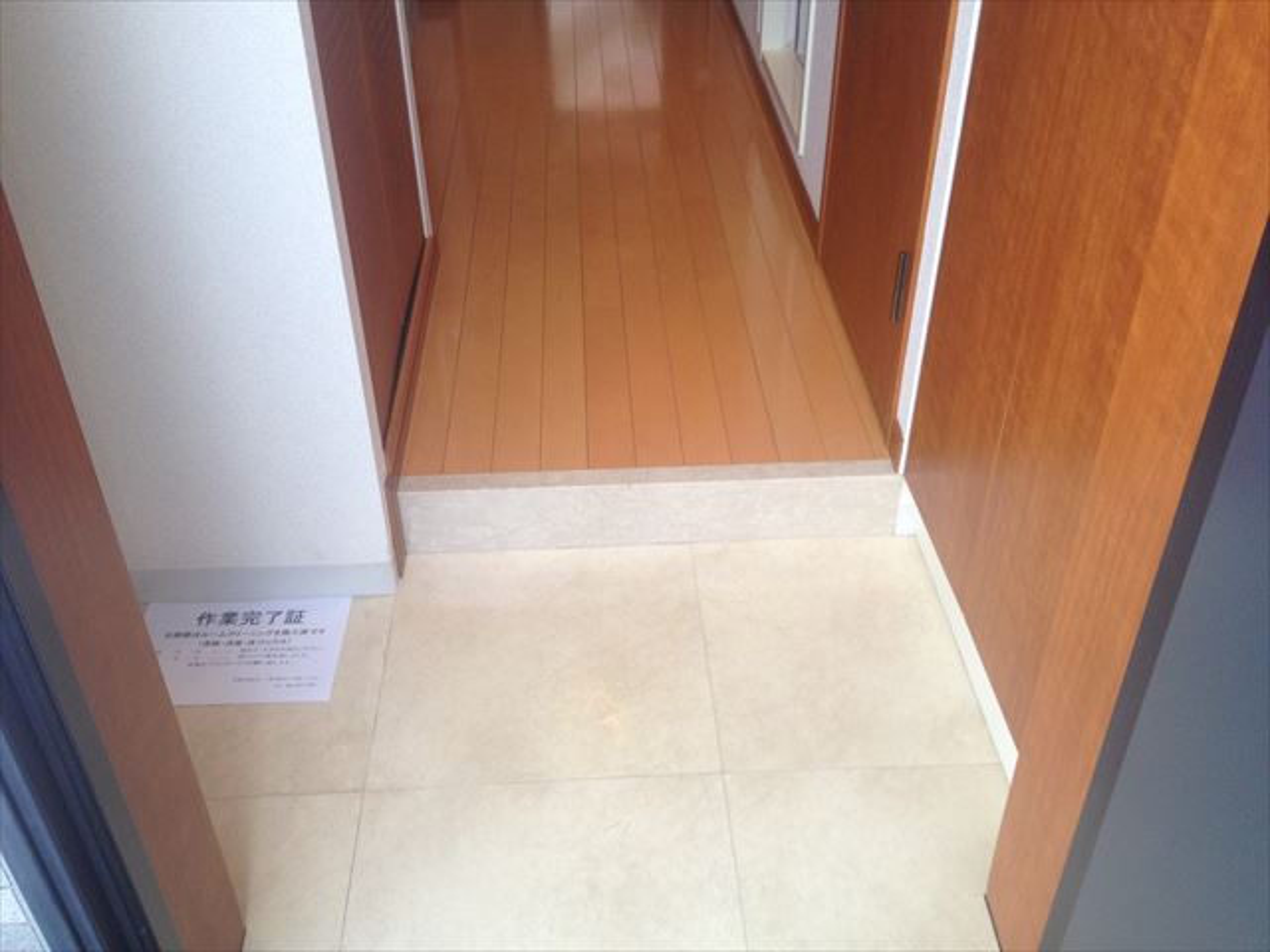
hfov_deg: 52.6
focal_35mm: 35
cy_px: 476
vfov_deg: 40.7
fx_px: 1284
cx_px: 635
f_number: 2.4
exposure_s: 1/120
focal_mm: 4.28
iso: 64
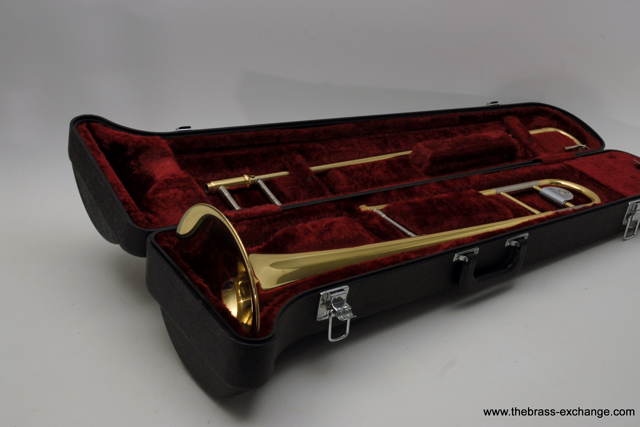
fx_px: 924
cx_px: 323
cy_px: 212
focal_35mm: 52
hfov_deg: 38.2
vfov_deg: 26.0
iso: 100
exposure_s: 1/3
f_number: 8
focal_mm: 34
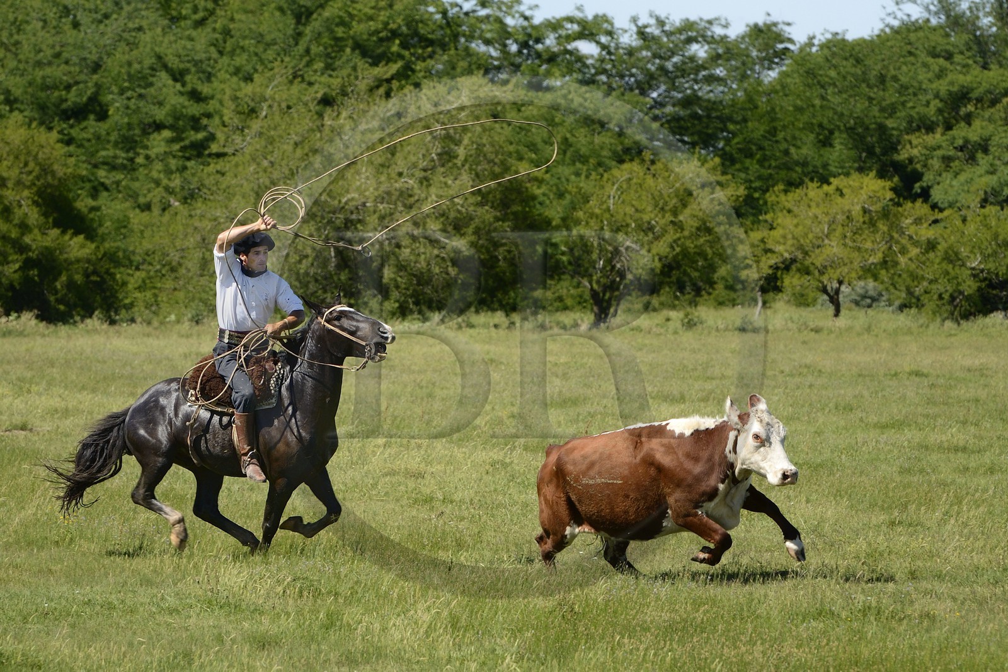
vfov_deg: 8.1
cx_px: 504
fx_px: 4759
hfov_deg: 12.1
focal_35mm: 170
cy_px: 336
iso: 400
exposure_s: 1/800
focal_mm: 170
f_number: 8
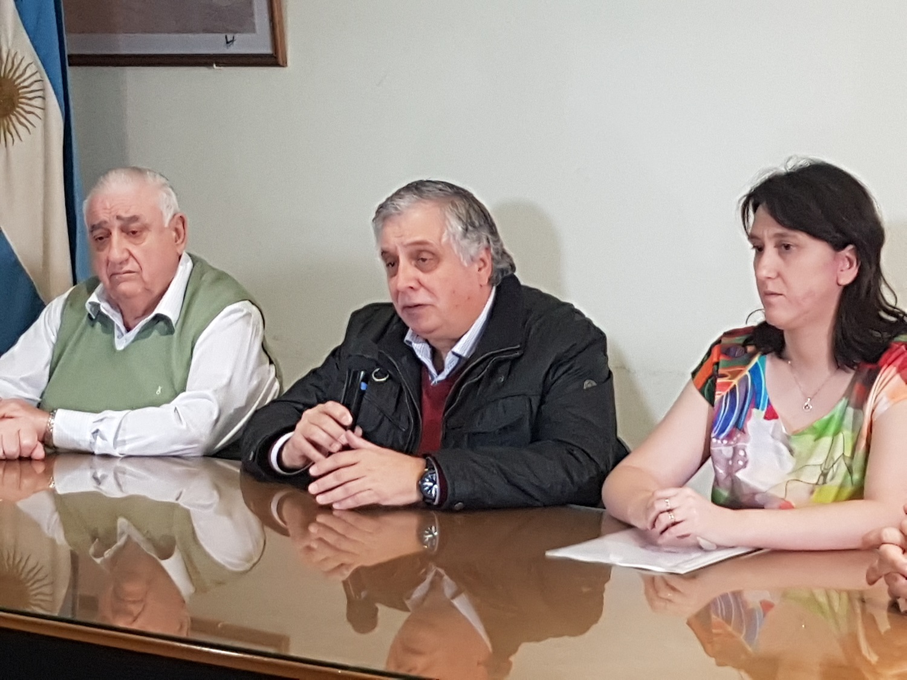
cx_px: 454
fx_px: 681
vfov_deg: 53.1
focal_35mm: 26
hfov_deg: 67.3
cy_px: 340
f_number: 1.7
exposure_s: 1/50
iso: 160
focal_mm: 4.2
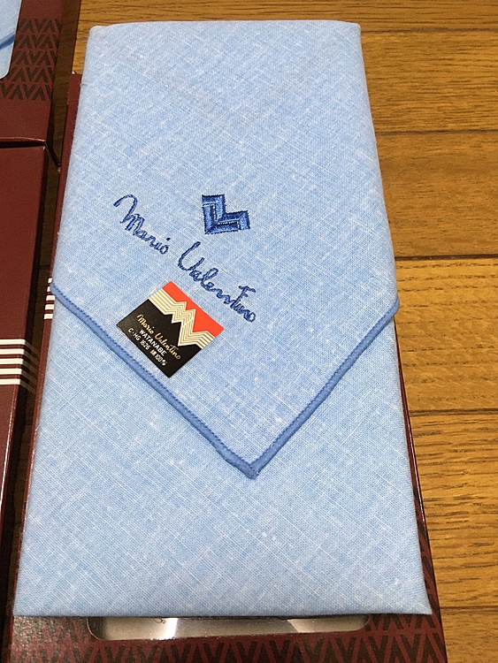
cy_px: 332
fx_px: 556
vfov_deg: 61.6
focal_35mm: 29
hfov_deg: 48.3
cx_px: 249
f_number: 2.2
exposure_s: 1/33
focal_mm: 4.15
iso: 160
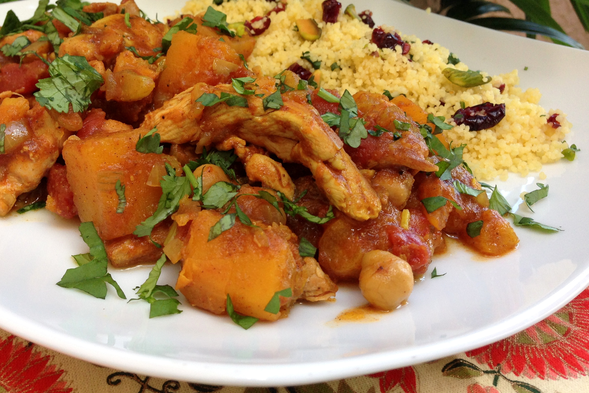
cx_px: 243
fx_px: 671
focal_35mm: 41
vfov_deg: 32.5
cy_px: 143
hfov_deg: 47.2
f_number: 2.4
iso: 64
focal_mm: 4.12
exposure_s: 1/120
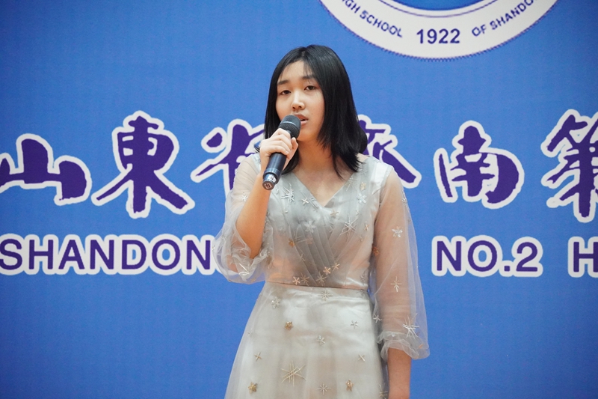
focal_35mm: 198
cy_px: 200
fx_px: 3288
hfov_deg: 10.4
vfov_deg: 6.9
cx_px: 299
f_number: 5.6
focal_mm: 132
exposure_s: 1/160
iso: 8000
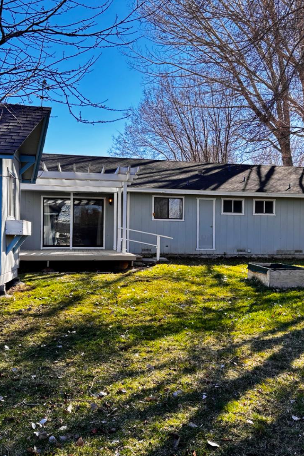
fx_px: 468
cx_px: 188
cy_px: 229
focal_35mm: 37
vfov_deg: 51.9
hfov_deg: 35.8
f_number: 1.6
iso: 50
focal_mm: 5.96
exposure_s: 1/334
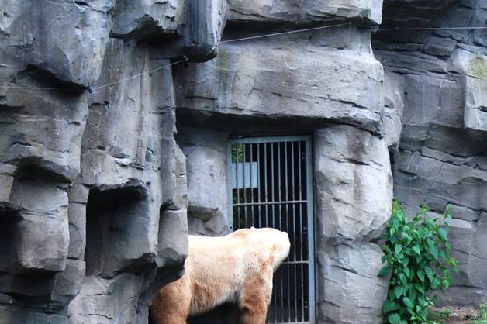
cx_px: 560
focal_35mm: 268
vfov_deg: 5.1
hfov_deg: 7.6
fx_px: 3623
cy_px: 376
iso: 200
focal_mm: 70
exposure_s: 1/125
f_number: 4
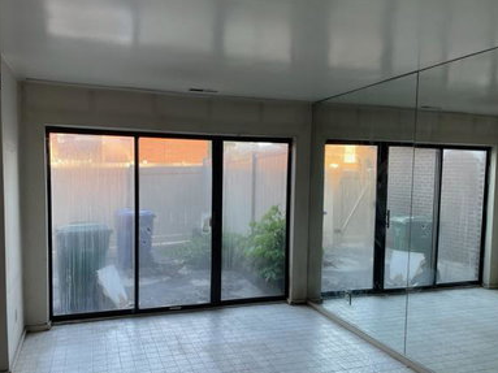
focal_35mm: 29
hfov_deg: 61.6
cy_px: 205
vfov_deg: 48.1
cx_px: 231
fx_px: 417
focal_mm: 4.2
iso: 50
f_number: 1.6
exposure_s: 1/121
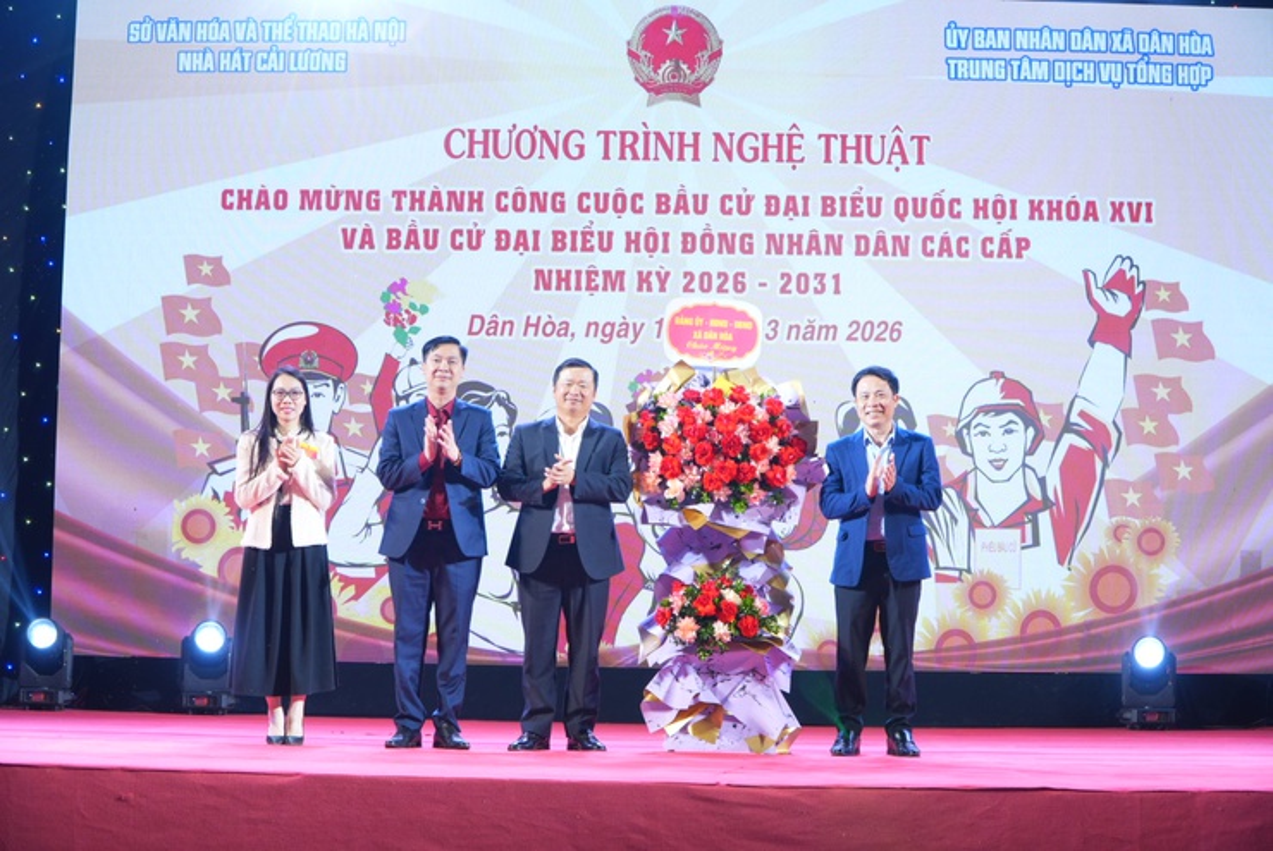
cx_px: 636
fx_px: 2336
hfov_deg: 30.5
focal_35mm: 66
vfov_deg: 20.7
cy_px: 426
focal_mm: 44
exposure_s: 1/100
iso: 500
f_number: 5
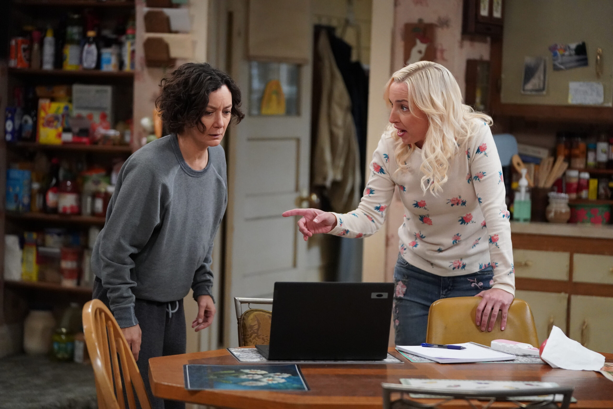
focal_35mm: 108
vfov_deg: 12.7
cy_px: 204
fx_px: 1839
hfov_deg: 18.9
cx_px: 306
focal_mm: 108
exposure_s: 1/250
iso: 8000
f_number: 2.8
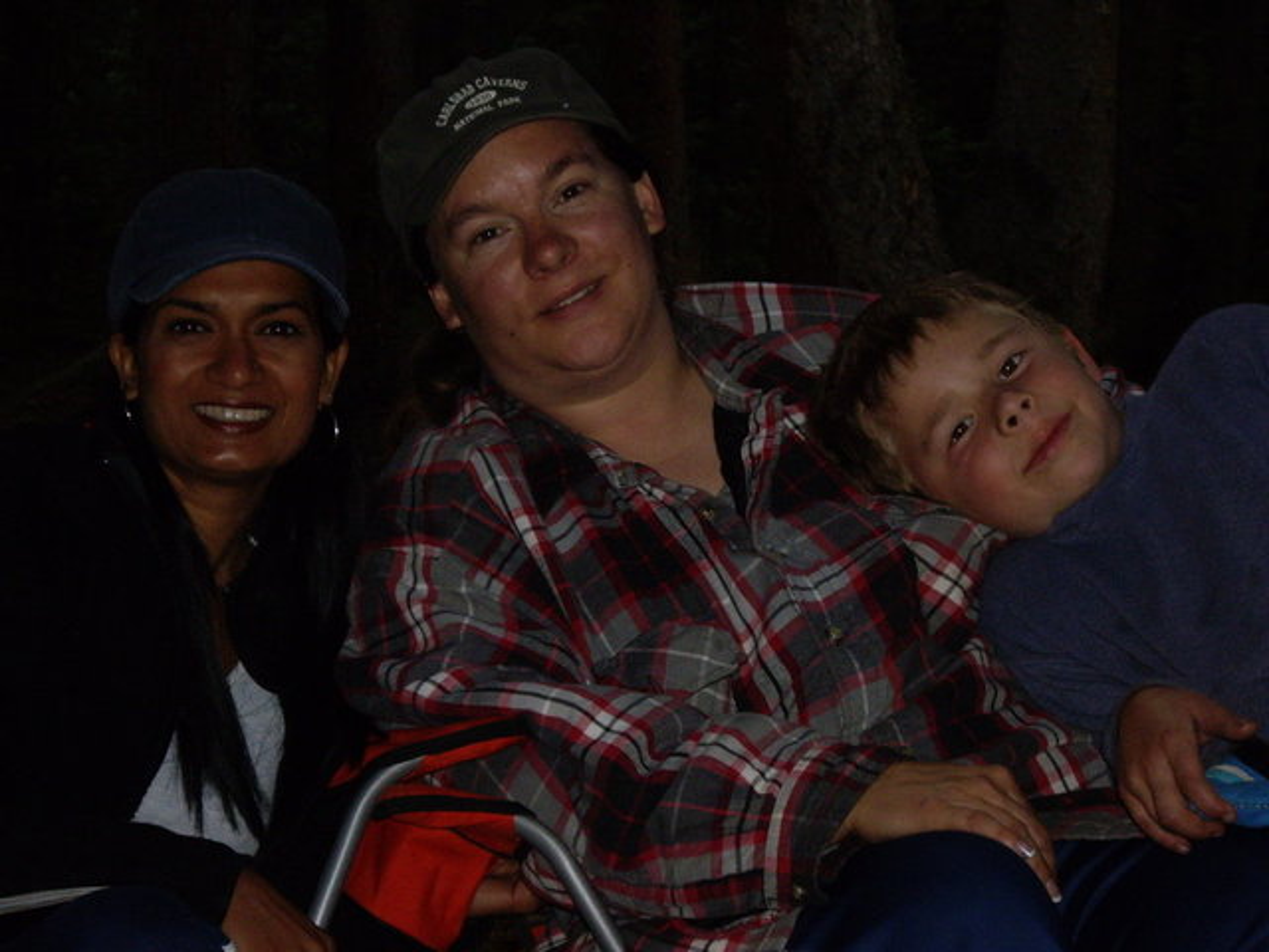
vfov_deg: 13.0
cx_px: 634
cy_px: 476
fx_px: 4179
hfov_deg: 17.3
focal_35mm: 114
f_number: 5.2
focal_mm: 18.6
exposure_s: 1/125
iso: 200
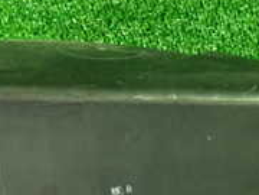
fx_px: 748
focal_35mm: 100
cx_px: 212
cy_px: 280
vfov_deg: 14.0
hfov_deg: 19.4
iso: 800
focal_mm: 5.4
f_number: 2.3
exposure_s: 1/20
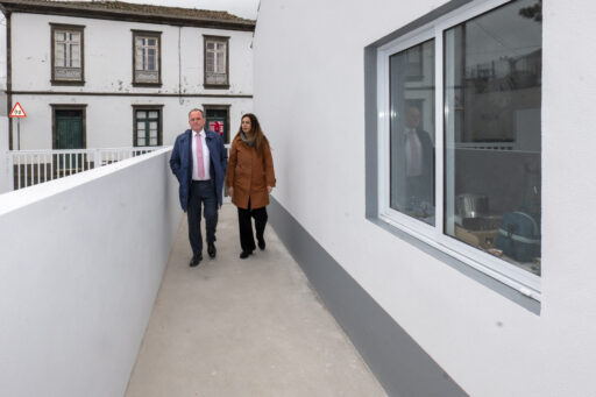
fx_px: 331
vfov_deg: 61.9
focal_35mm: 20
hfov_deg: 84.0
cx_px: 298
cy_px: 198
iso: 800
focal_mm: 20
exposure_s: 1/200
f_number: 20
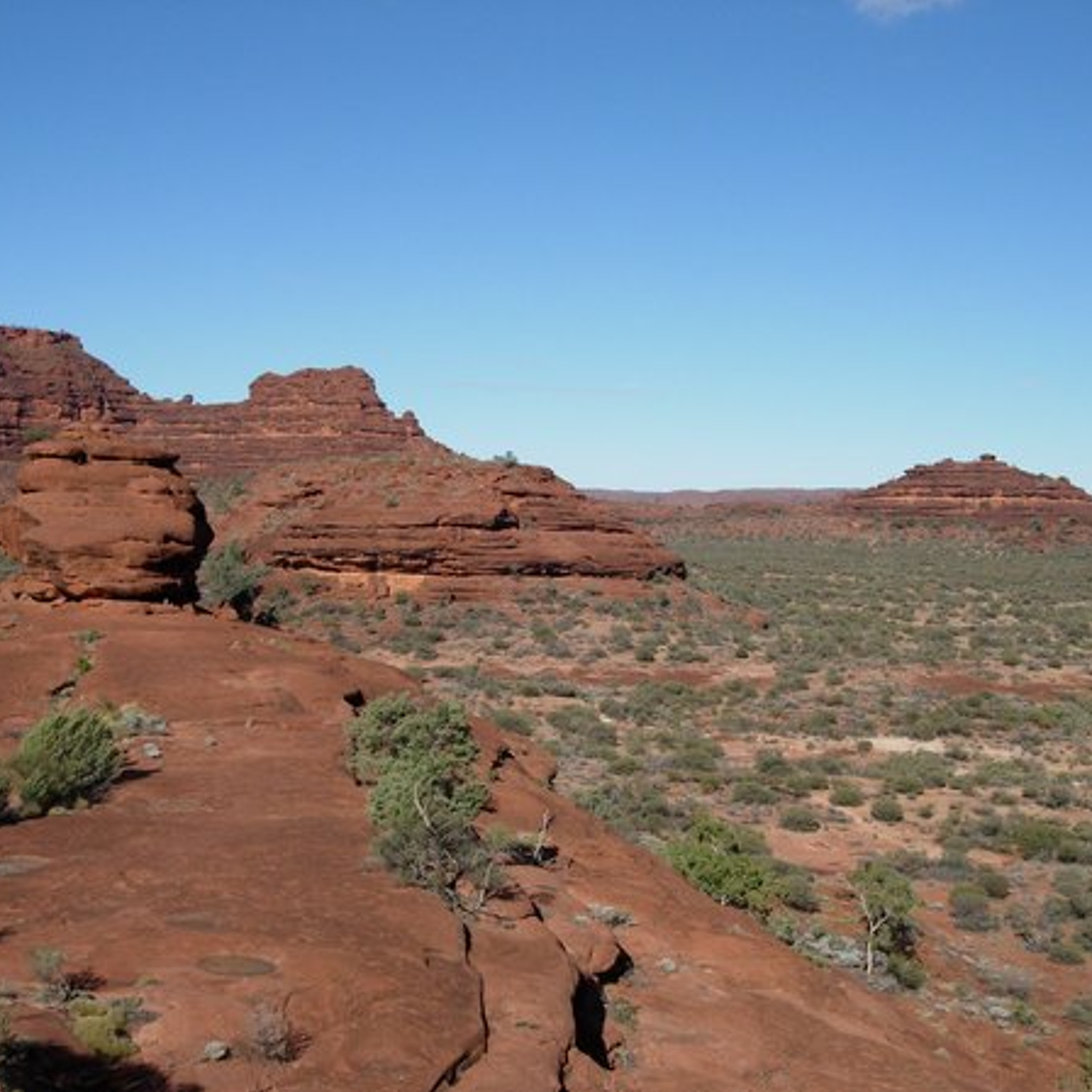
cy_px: 546
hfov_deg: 37.6
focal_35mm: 45
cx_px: 546
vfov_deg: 37.6
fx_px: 1606
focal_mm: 7.8
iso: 79
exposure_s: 1/995
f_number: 4.8
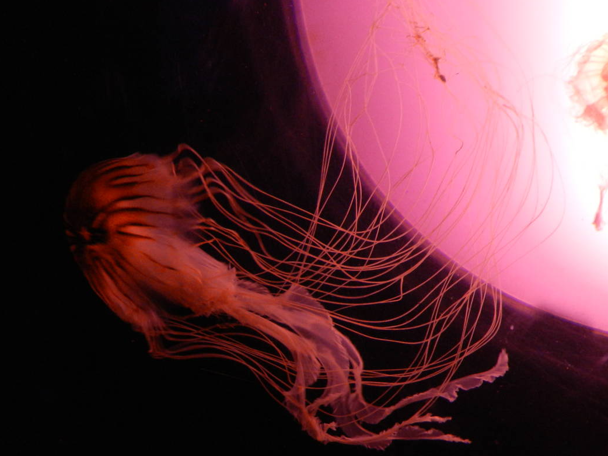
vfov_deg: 33.5
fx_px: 755
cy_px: 268
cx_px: 236
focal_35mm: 43
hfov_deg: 43.6
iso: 280
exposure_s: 1/15
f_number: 3.6
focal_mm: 5
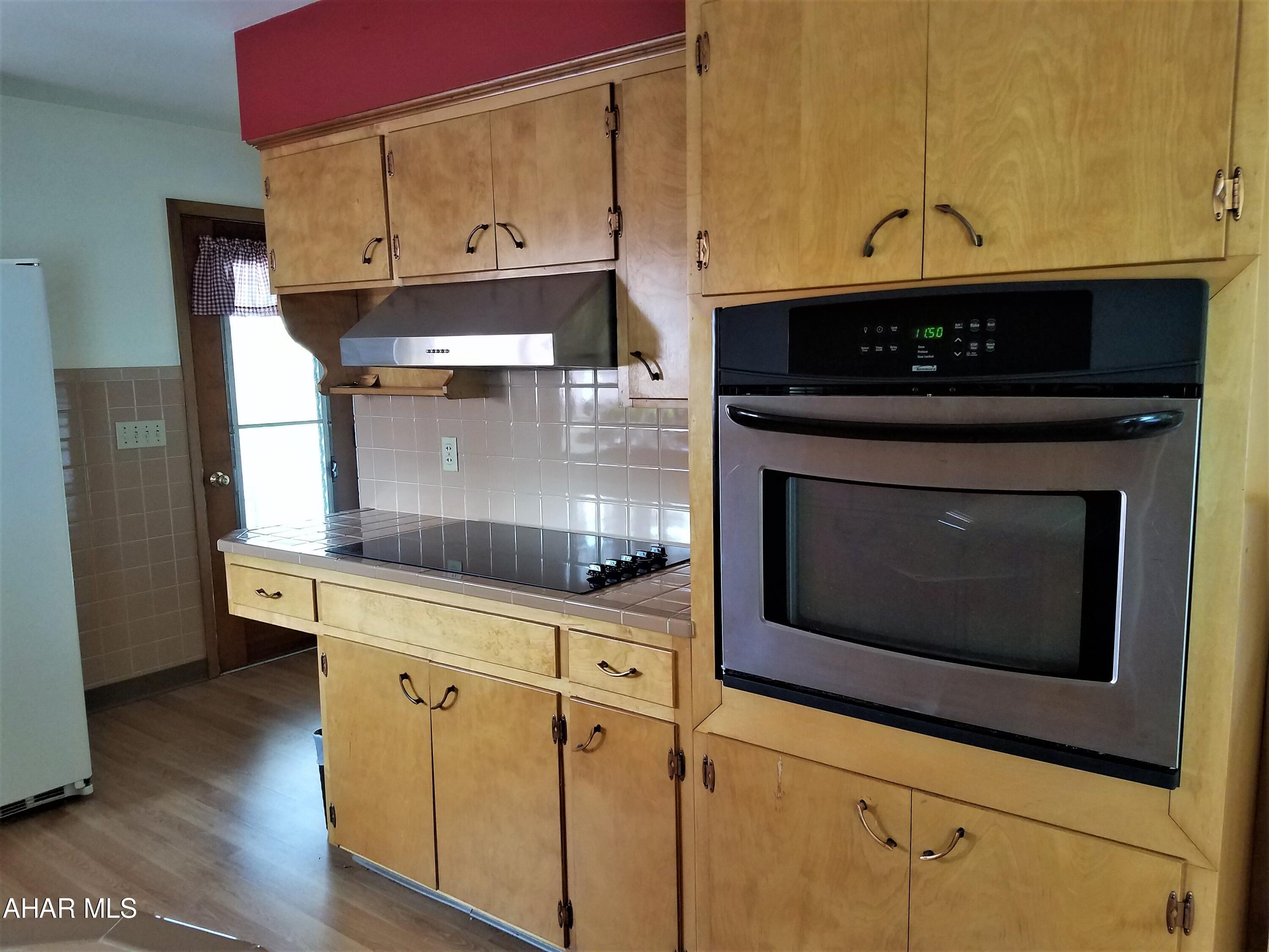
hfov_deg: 67.3
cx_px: 634
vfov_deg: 53.1
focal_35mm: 26
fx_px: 953
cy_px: 476
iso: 160
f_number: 1.7
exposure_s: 1/24
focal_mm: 4.2
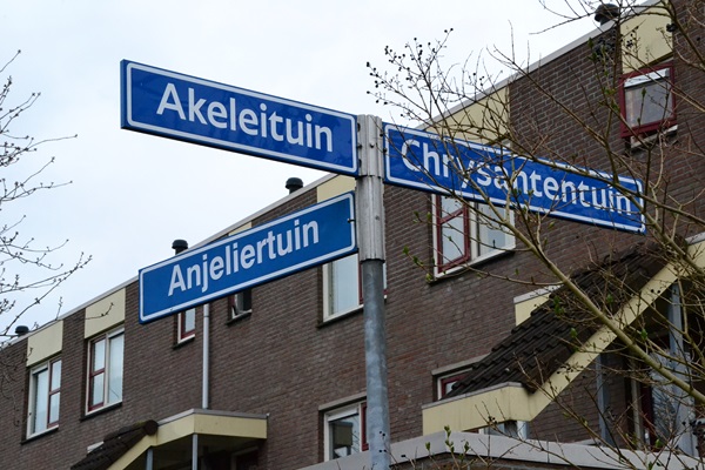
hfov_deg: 26.0
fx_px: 1527
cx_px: 352
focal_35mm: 78
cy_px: 235
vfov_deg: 17.5
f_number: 32
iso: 2800
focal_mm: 52
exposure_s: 1/250
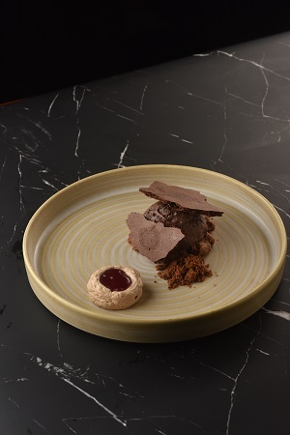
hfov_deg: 13.7
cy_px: 218
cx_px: 145
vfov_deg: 20.4
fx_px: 1208
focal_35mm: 100
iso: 400
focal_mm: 100
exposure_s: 1/100
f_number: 13
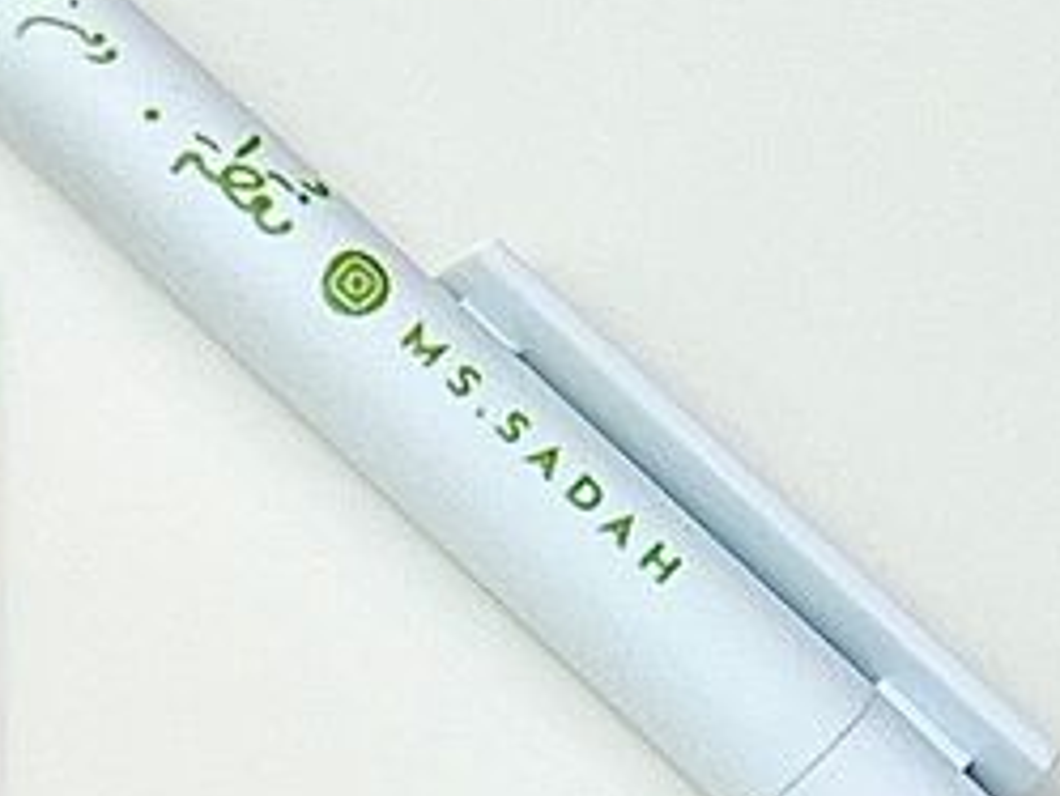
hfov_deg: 9.2
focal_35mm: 188
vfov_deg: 7.3
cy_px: 2124
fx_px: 5760
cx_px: -1656
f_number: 1.5
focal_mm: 5.7
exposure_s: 1/658
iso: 50
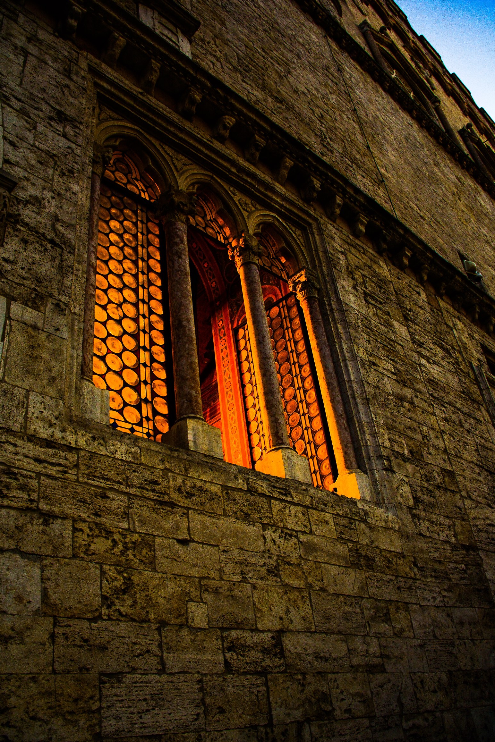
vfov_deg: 65.5
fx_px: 577
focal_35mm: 28
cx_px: 246
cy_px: 383
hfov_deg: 46.4
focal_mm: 18
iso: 400
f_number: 3.5
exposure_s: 1/100
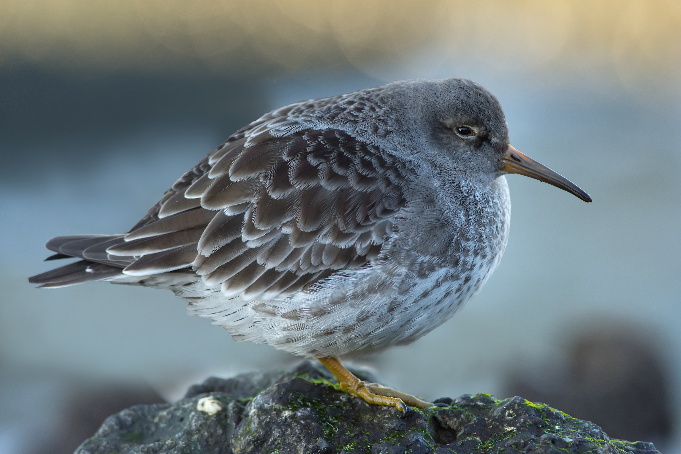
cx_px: 340
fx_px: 8512
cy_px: 227
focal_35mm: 450
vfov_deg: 3.1
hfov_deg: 4.6
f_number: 6.3
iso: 1250
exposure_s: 1/800
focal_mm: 300
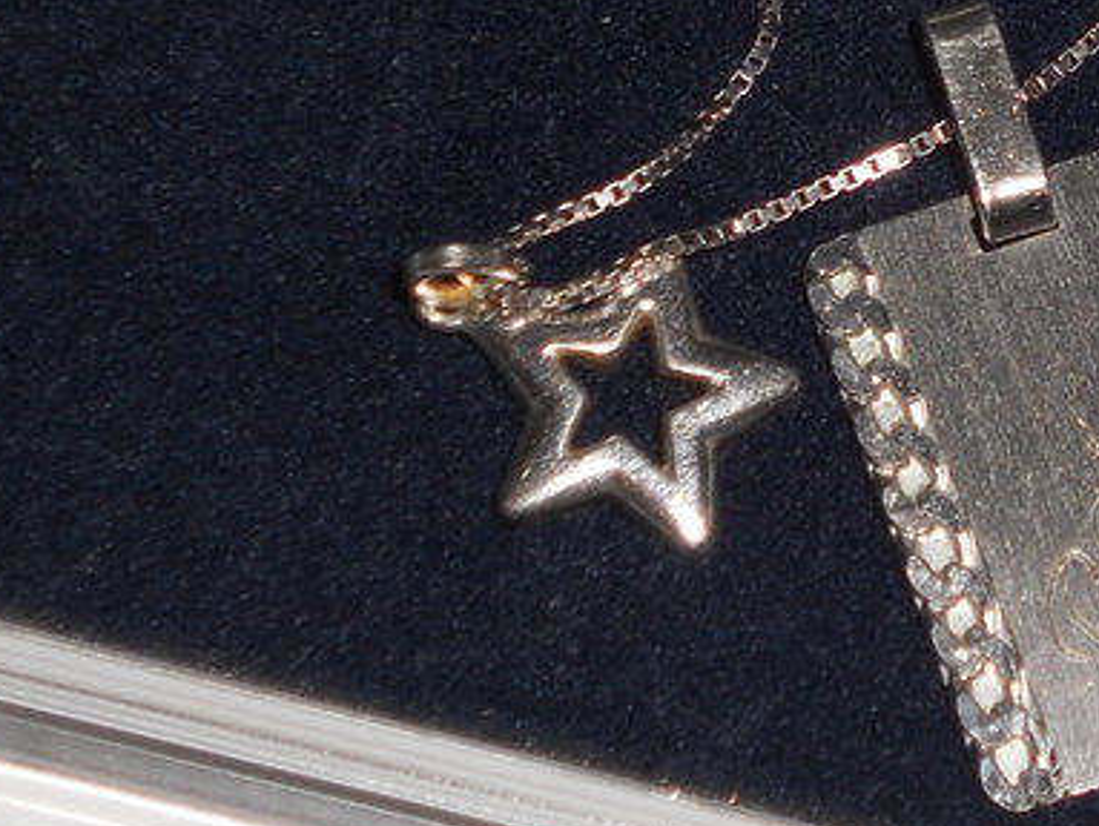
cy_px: -40
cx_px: 1092
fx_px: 5085
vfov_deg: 9.2
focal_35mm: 160
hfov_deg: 12.2
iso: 100
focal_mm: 8.2
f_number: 10.8
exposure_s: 1/30
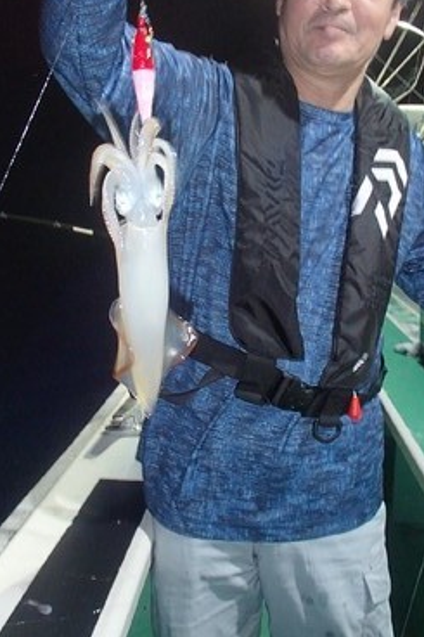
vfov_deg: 50.4
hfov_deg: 35.0
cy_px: 253
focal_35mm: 38
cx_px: 239
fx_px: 672
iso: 400
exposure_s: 1/30
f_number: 3.9
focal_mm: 5
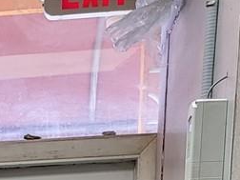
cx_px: -201
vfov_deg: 7.7
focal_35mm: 165
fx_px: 1144
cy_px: 568
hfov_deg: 11.1
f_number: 1.8
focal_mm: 5.4
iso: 80
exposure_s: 1/30
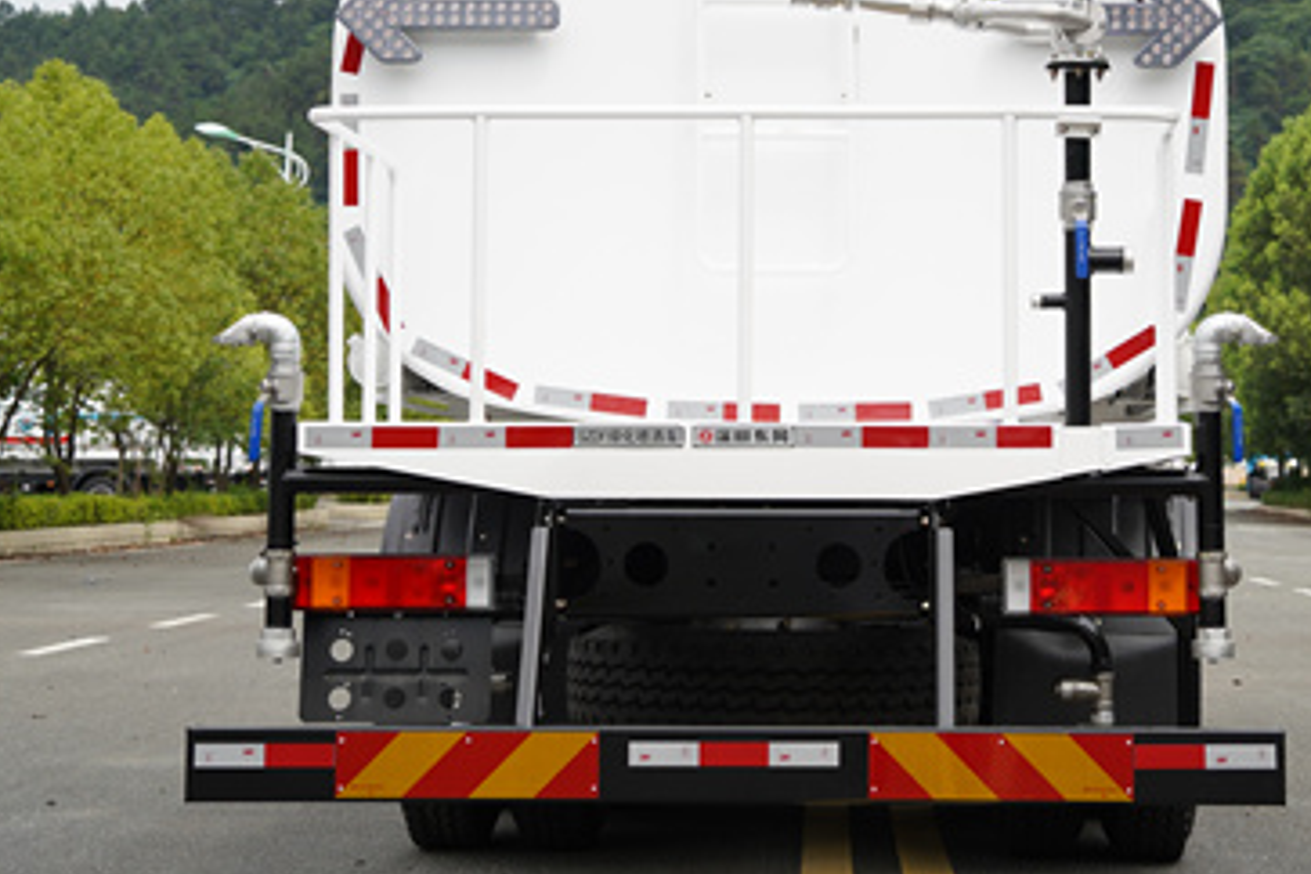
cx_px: 841
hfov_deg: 23.6
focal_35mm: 86
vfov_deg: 15.8
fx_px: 3132
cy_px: 229
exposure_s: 1/1000
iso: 100
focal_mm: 39
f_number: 3.2
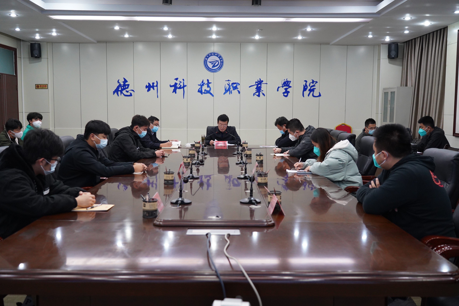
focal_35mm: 37
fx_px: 472
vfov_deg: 35.9
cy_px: 153
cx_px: 230
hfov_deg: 51.9
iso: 3200
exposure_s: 1/125
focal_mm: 37
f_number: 4
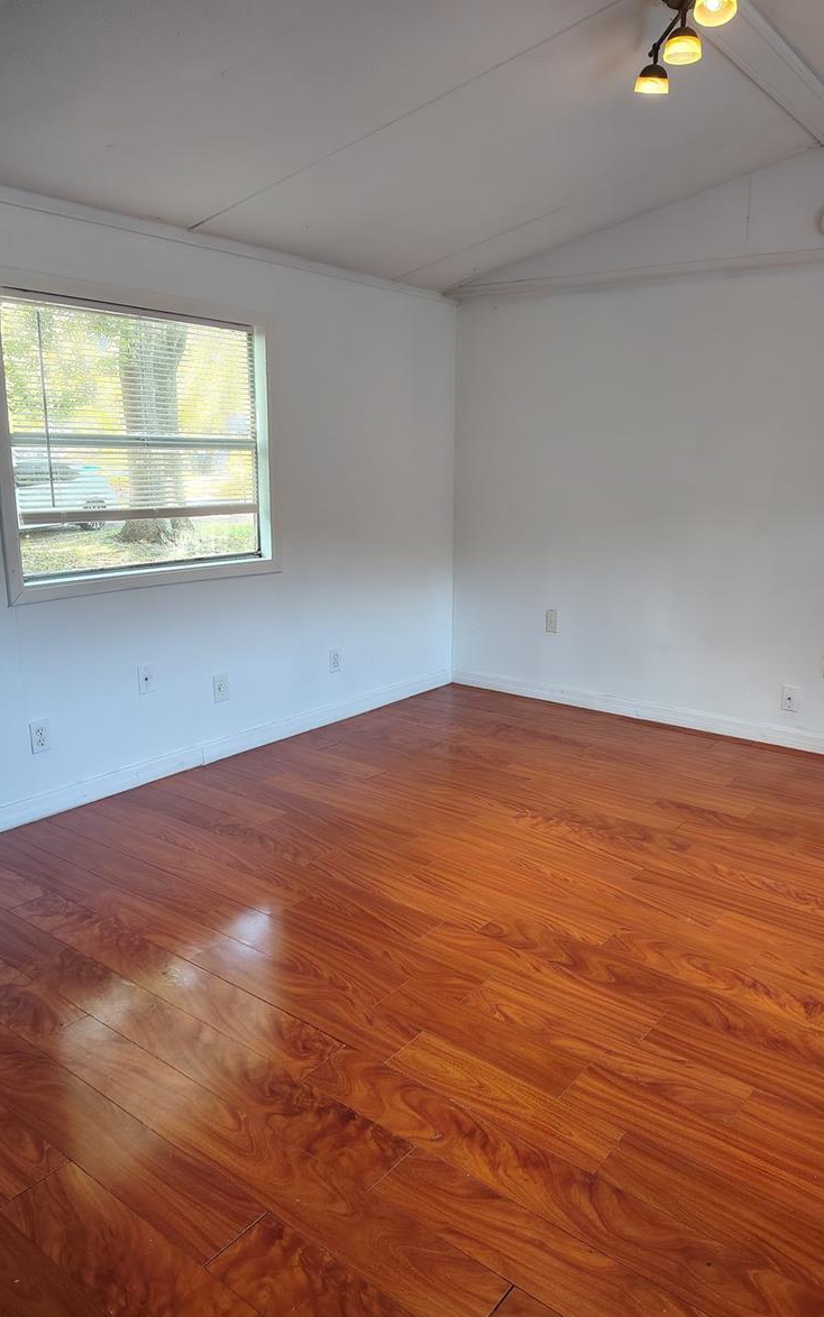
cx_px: 465
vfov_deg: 70.4
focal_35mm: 26
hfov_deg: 47.5
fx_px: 934
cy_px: 655
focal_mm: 5.56
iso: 800
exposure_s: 1/89.5
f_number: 1.8
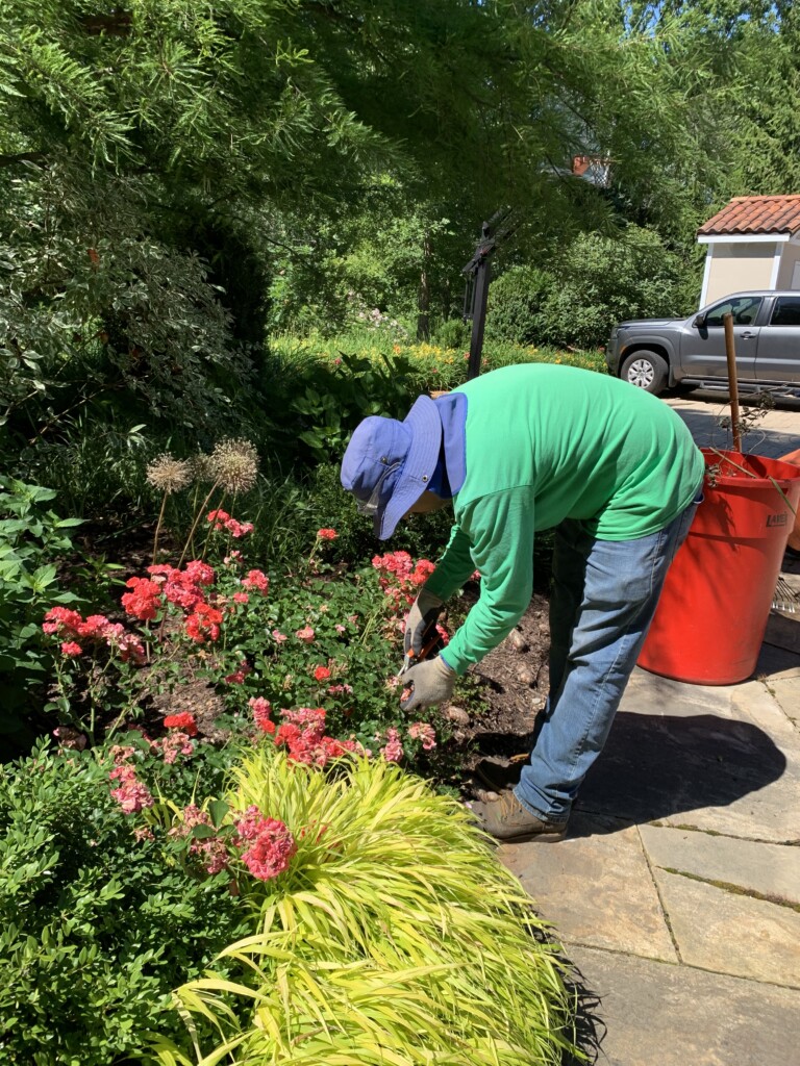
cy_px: 533
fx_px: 801
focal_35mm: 26
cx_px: 400
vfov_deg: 67.3
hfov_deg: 53.1
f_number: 1.8
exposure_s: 1/1282
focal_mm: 4.25
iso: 25
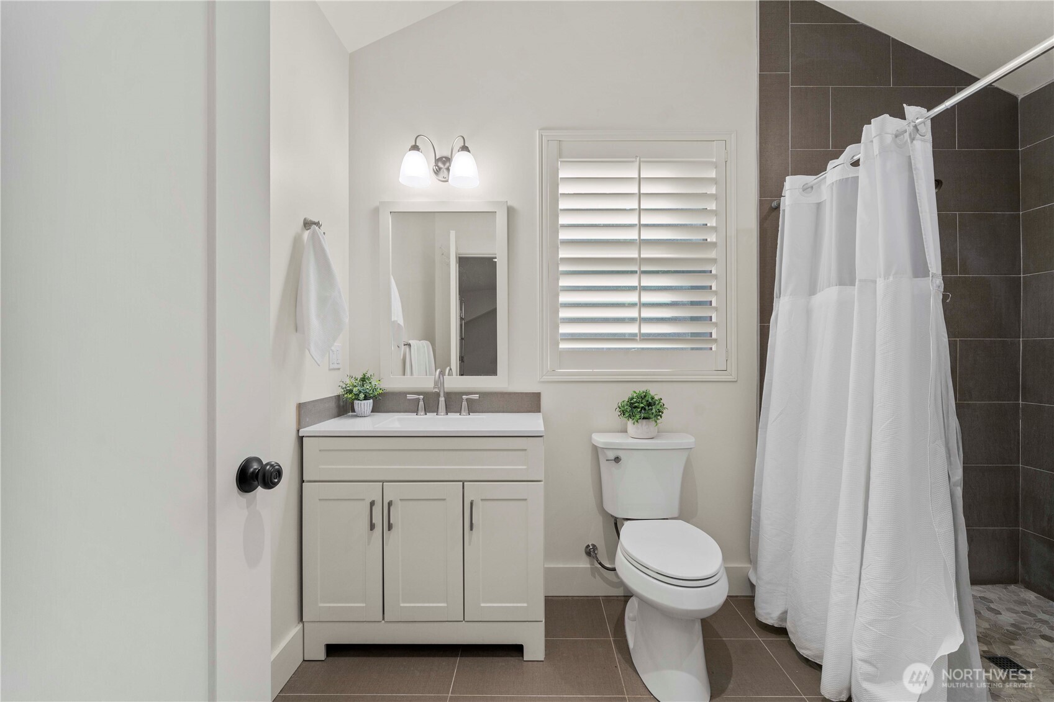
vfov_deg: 81.2
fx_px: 410
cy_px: 351
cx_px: 527
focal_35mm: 14
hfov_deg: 104.3
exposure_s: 1/160
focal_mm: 14
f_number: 7.1
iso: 100
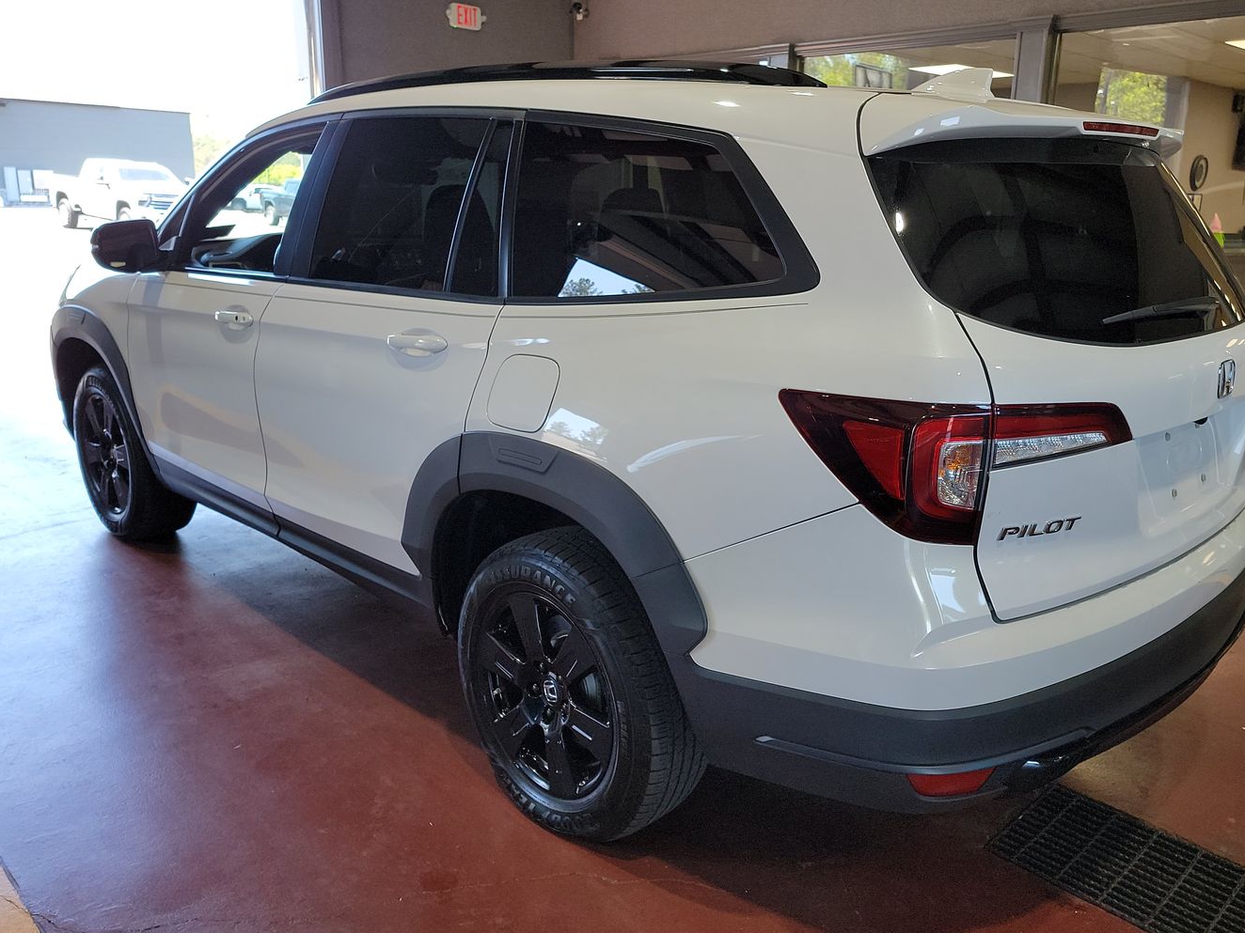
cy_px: 459
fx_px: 1043
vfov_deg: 48.2
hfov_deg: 61.4
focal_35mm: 29
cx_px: 706
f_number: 1.8
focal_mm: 6.7
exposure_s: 1/59
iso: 89
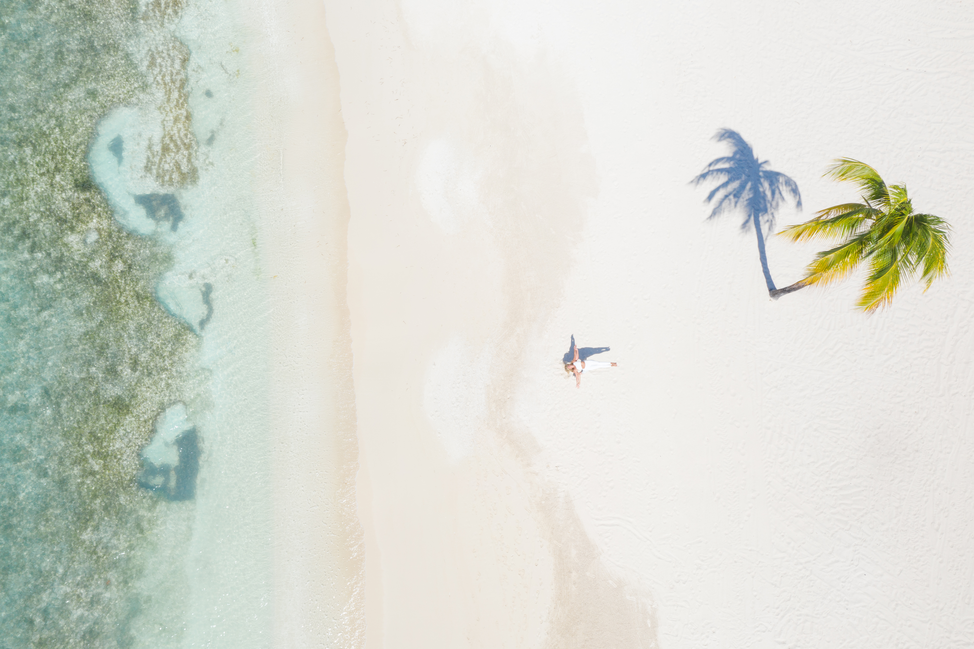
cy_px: 324
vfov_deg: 46.4
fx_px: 757
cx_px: 487
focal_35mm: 28
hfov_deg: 65.5
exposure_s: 1/500
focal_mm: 10.26
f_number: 6.3
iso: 100
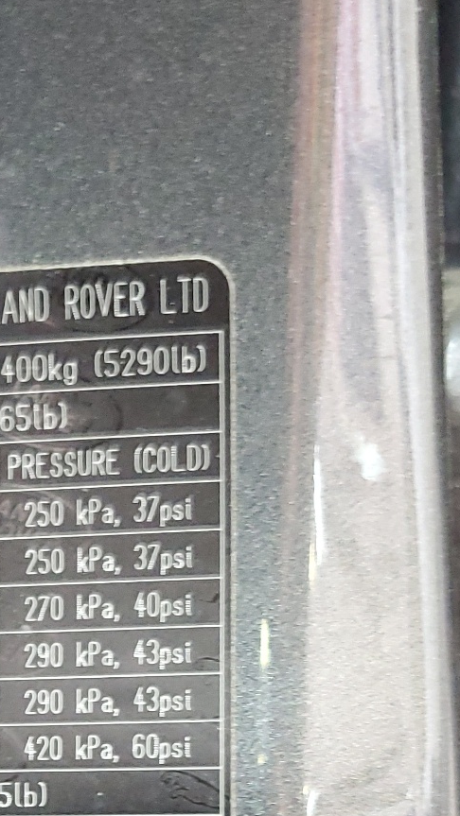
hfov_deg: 16.2
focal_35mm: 70
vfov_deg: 27.9
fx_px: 1517
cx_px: -165
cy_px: 863
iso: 296
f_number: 1.5
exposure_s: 1/30
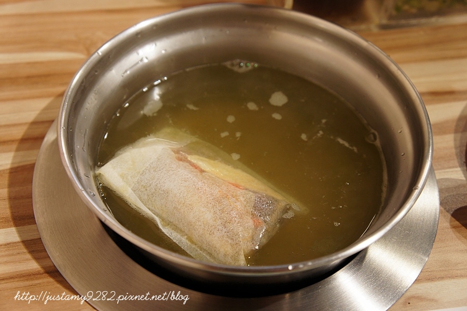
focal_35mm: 45
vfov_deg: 29.8
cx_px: 234
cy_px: 156
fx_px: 583
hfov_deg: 43.6
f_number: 4.5
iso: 500
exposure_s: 1/50
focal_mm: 30
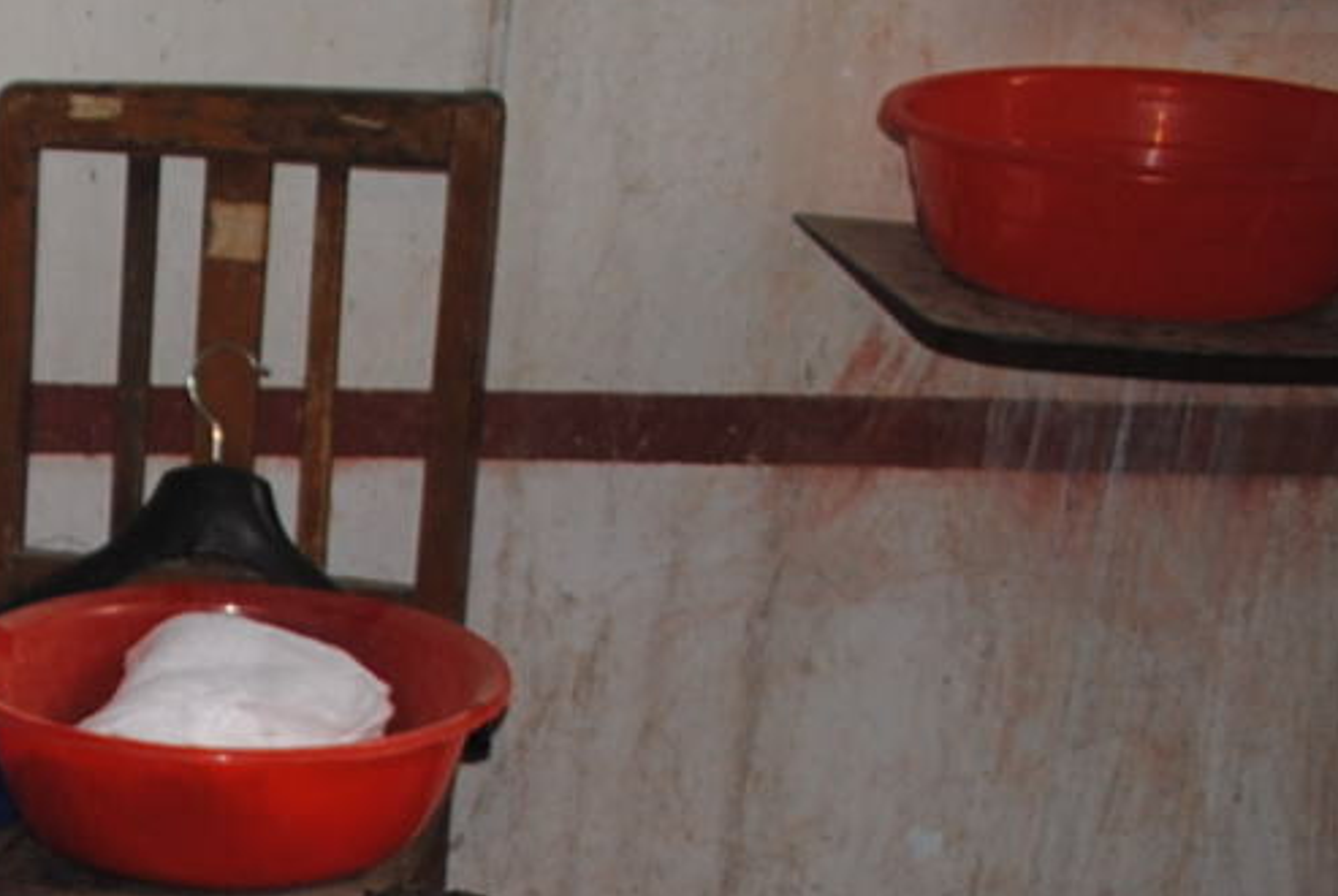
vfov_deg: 12.1
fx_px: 3944
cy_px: 1510
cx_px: -665
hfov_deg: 17.4
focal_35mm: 106
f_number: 3.5
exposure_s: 1/60
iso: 200
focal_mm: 18
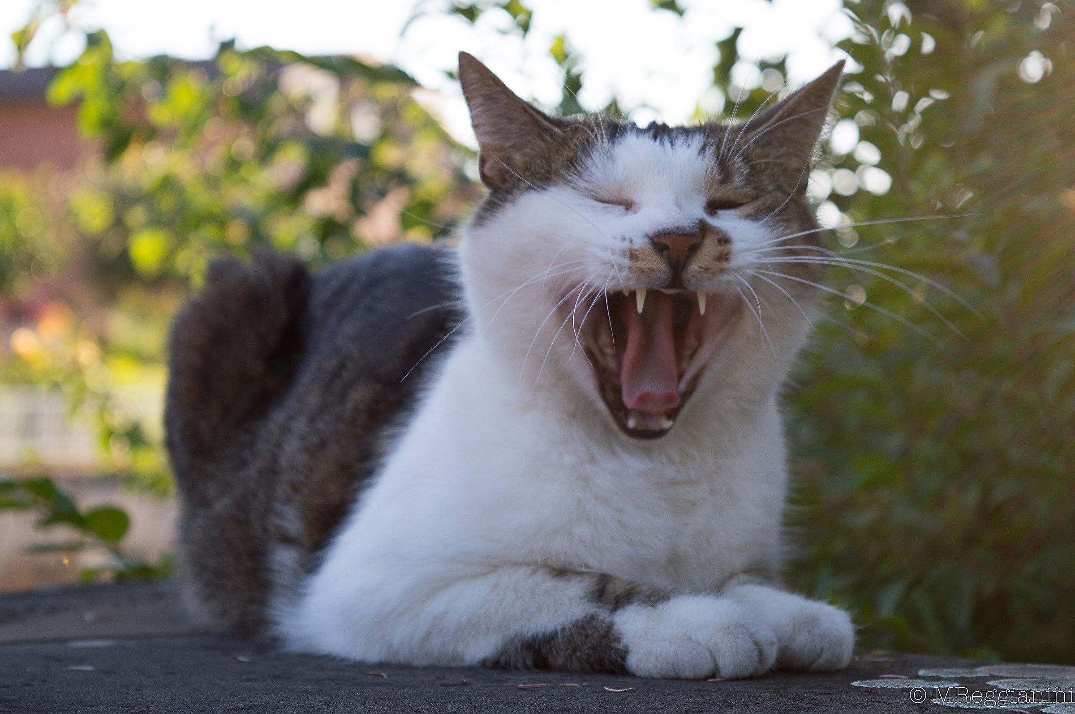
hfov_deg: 26.0
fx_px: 2327
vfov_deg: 17.5
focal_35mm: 78
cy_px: 357
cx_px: 538
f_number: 5.6
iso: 200
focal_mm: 52
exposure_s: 1/200
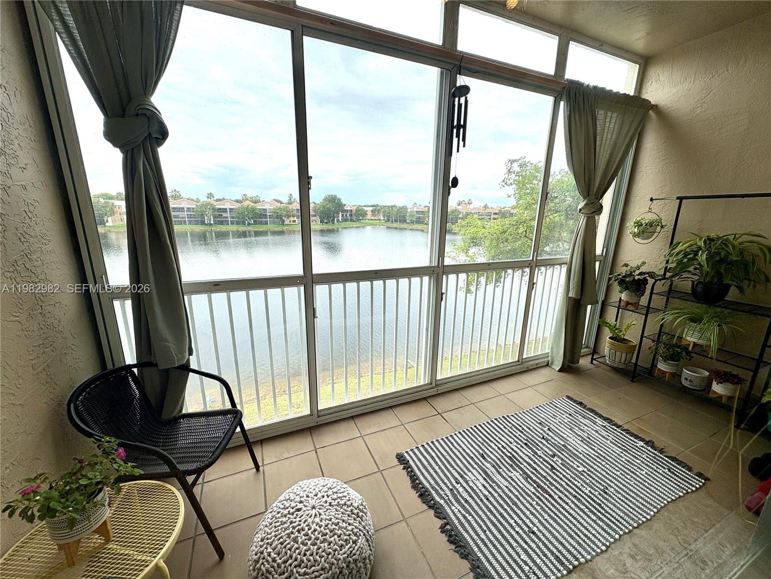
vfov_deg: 85.7
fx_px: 312
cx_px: 386
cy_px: 290
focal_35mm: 14
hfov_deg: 102.1
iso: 40
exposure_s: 1/505
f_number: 2.2
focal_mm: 2.22
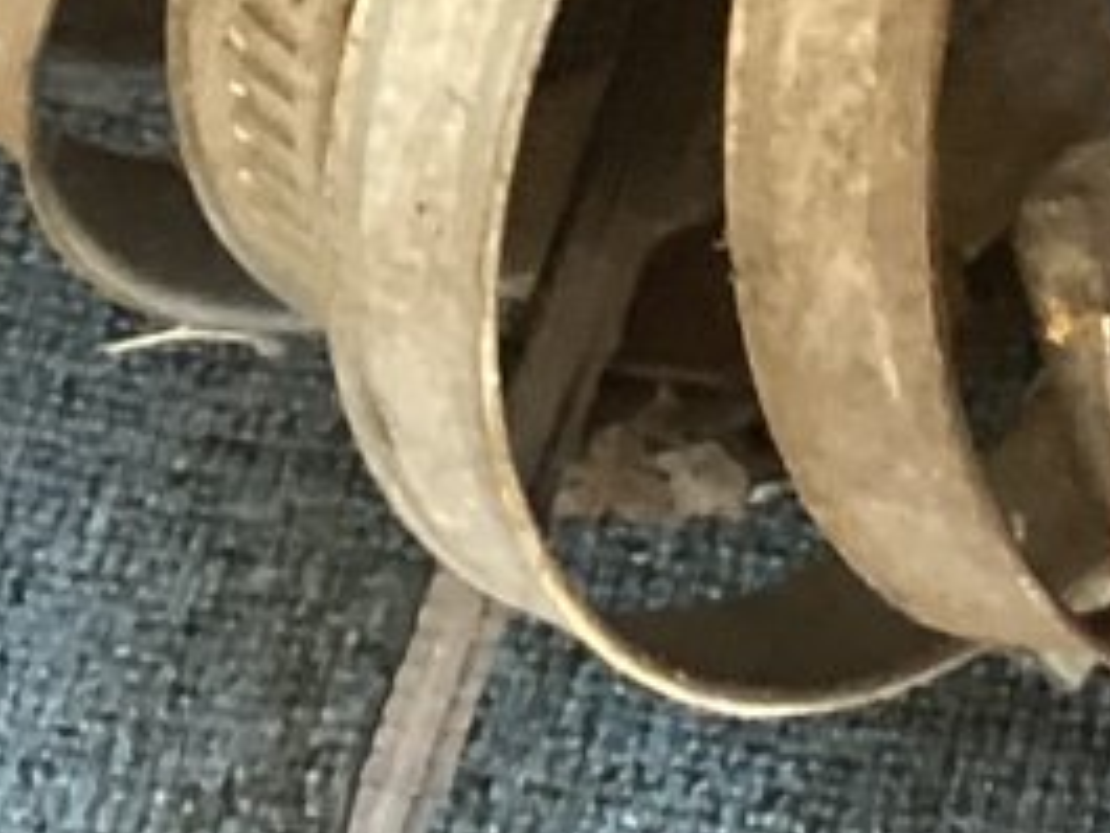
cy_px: -1145
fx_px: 5678
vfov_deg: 7.8
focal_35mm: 177
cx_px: 2297
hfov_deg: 10.2
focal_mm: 3.3
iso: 250
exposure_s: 1/50
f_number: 2.4
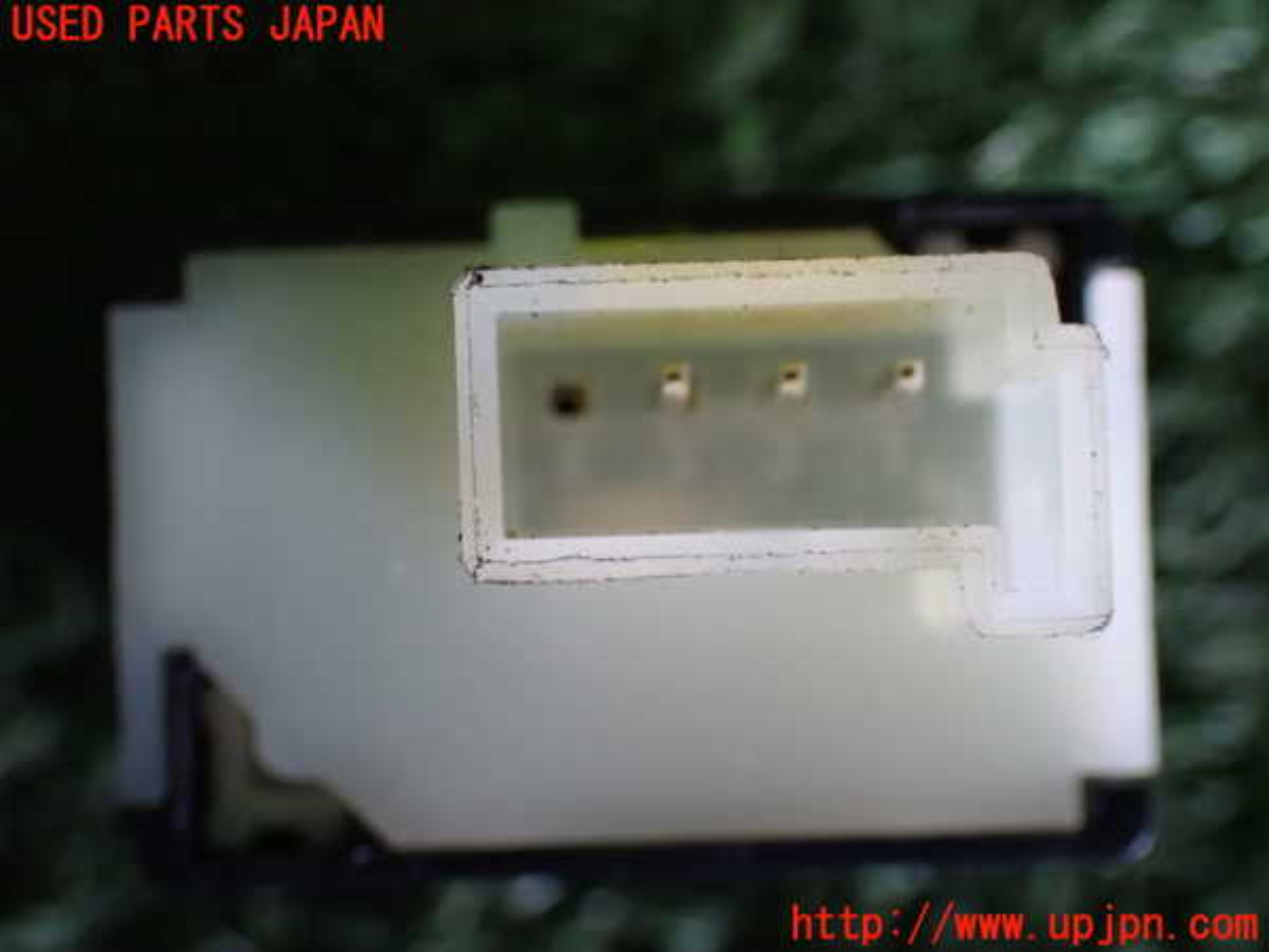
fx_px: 2823
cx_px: 634
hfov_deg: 25.3
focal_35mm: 77
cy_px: 476
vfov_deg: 19.1
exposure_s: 1/80
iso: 1250
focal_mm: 13.65
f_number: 4.1
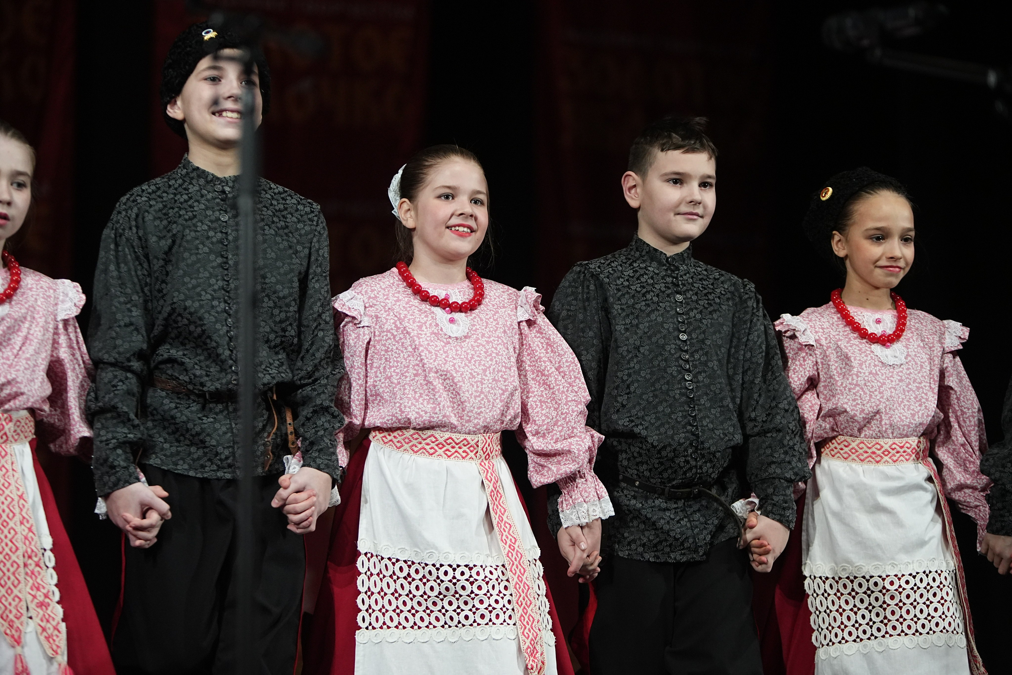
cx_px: 506
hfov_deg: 19.5
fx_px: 2952
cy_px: 338
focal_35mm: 105
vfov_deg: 13.0
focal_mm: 105
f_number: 2.8
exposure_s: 1/500
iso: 3200
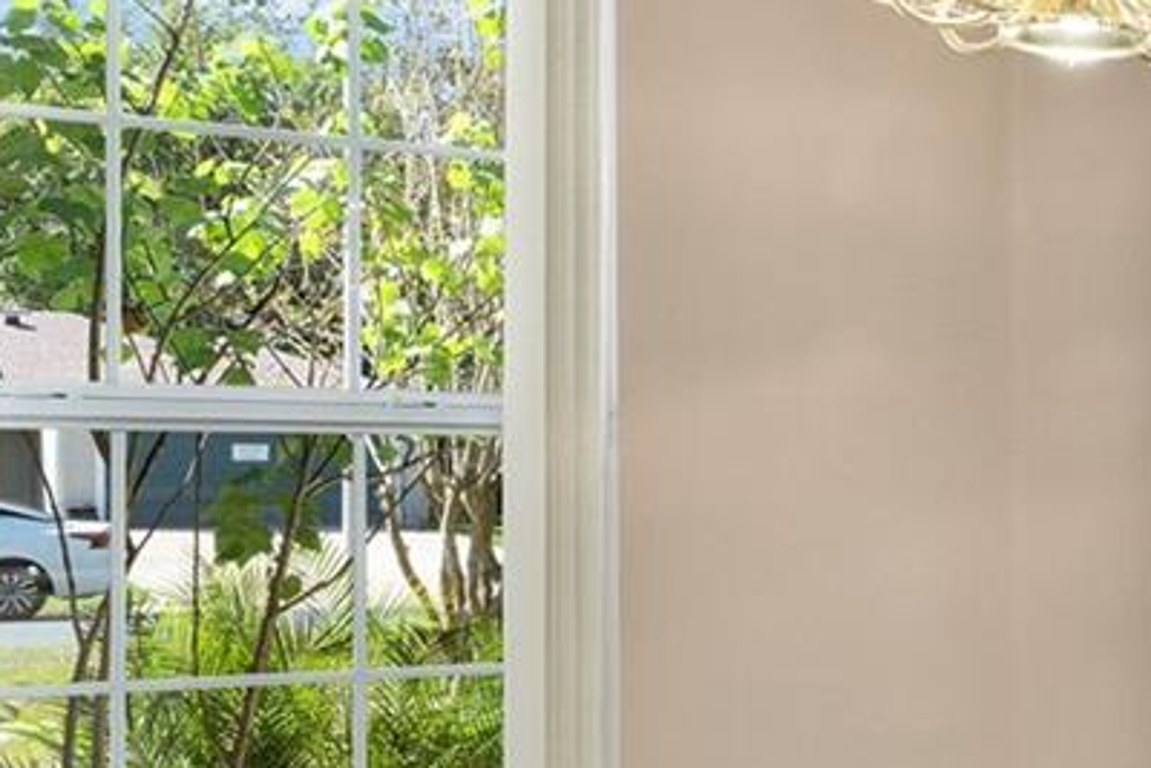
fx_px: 2047
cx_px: 1488
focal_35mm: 64
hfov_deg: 26.7
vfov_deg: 21.2
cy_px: 472
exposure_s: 1/30
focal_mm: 16
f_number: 7.1
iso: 400
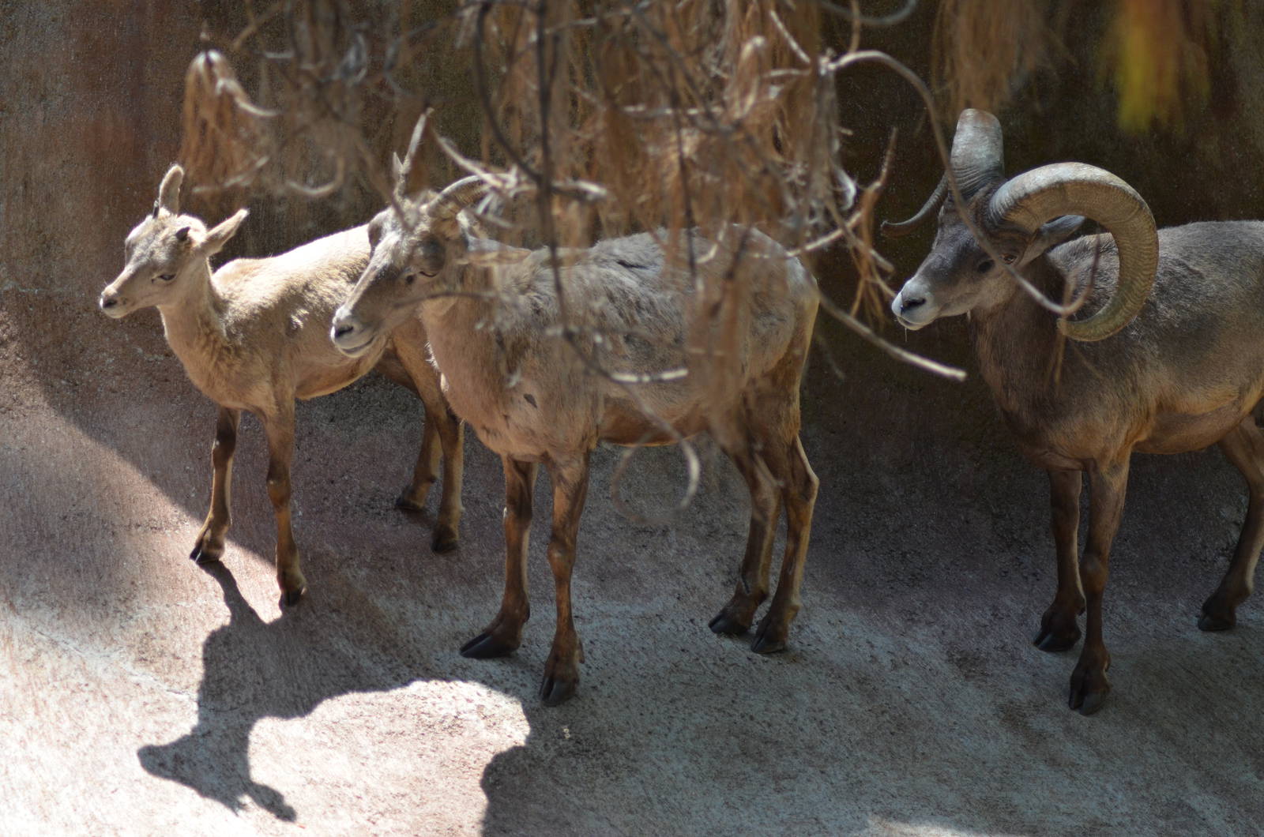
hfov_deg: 19.5
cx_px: 632
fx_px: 3679
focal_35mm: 105
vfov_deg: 13.0
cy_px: 418
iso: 560
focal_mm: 70
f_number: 4
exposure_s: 1/1000
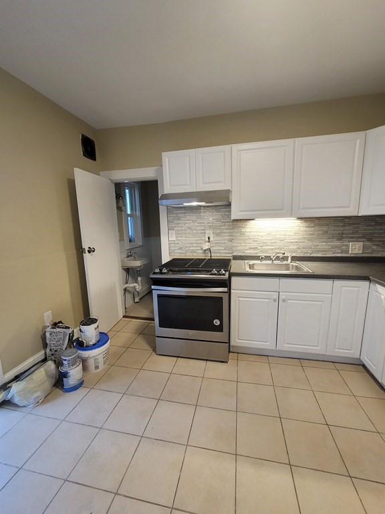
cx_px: 192
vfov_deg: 106.2
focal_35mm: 13
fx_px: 193
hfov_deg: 89.9
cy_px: 257
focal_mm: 2.2
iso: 400
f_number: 2.2
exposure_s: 1/59
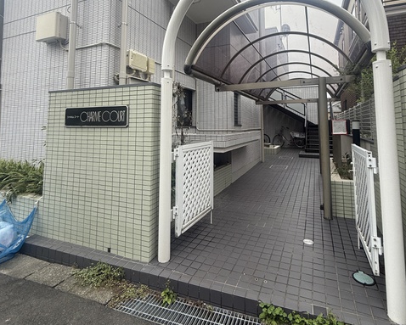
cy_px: 106
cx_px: 216
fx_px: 240
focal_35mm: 20
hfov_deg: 80.2
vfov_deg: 66.2
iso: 64
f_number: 2.2
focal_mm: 2.22
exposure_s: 1/613
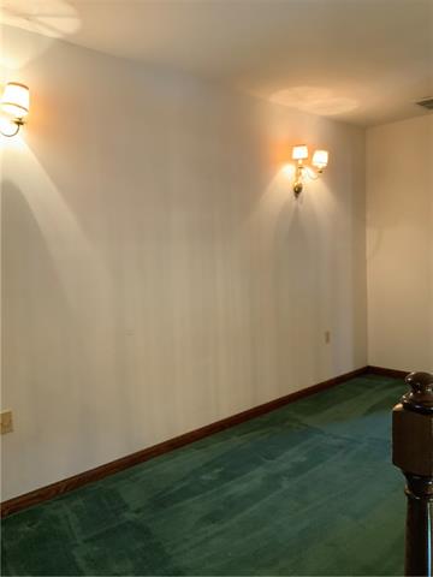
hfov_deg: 48.2
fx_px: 484
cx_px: 216
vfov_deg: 61.7
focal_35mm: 29
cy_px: 288
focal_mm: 3
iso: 250
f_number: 1.8
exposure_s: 1/60
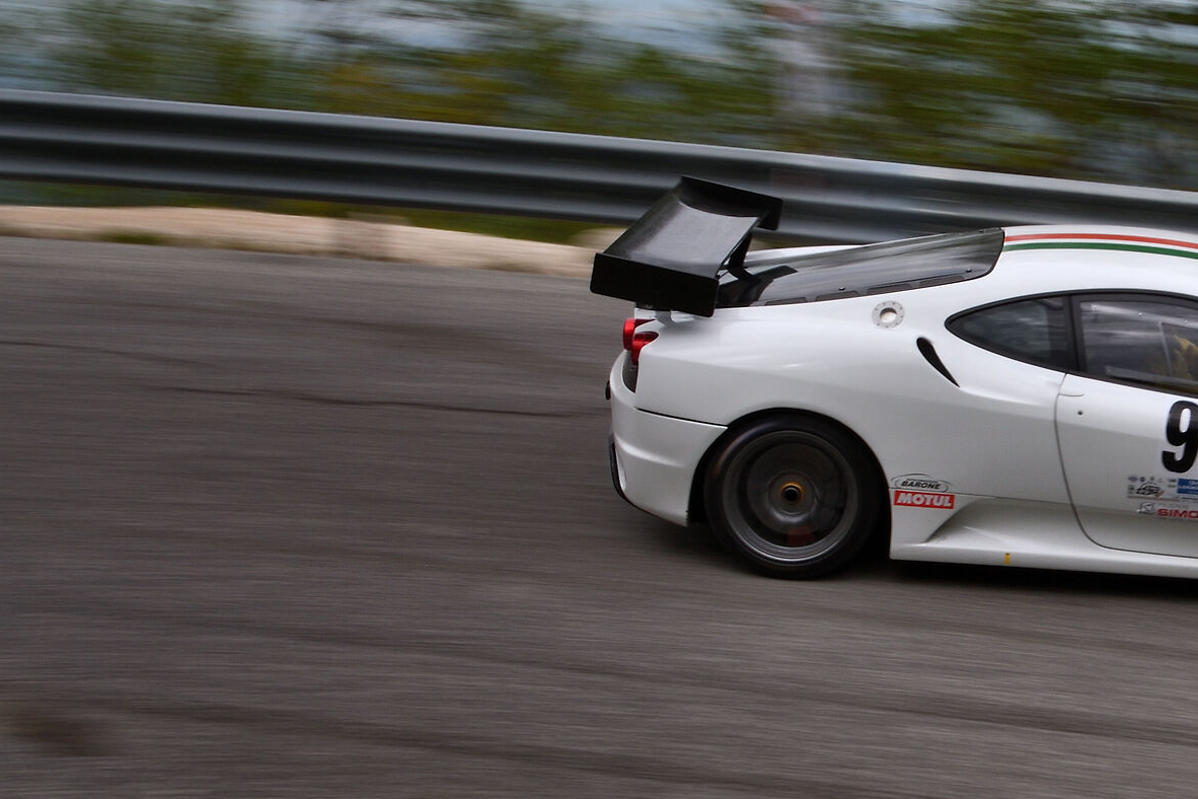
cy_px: 292
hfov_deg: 28.4
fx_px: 2229
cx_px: 1171
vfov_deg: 20.3
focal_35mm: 67
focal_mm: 22
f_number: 22
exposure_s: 1/40
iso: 100
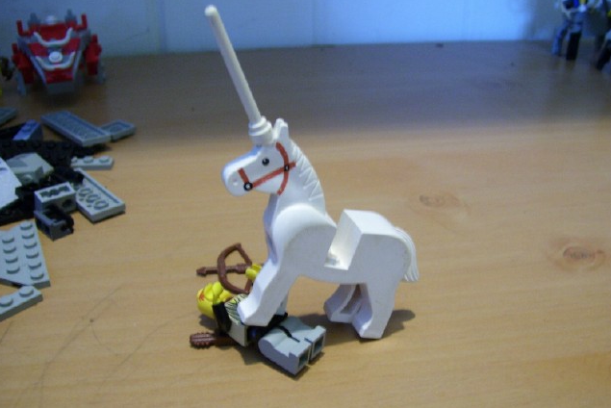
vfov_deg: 34.2
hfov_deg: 49.5
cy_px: 229
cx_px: 304
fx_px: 662
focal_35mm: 39
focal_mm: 6
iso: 160
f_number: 2.7
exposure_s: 1/8
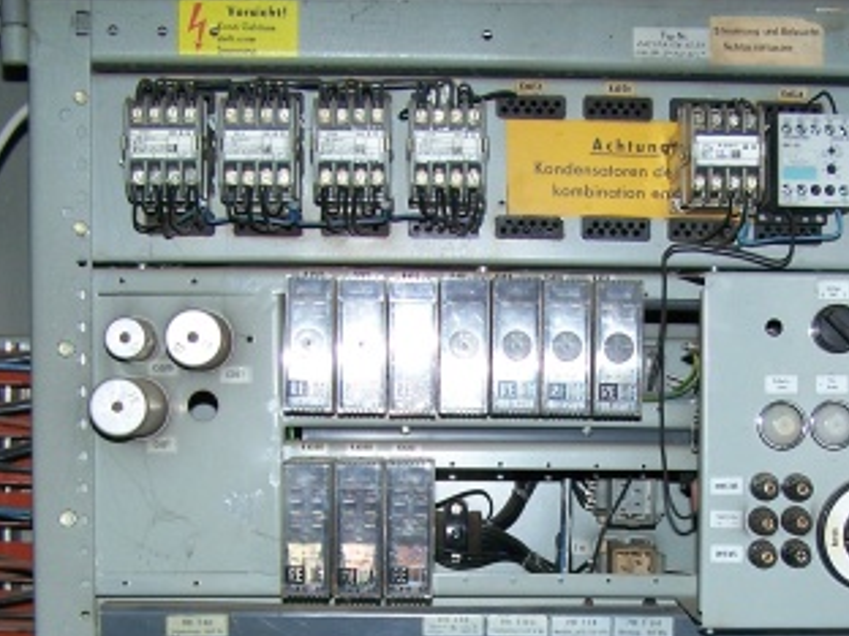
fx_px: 1913
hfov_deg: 24.9
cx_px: 550
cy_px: 599
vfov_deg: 18.5
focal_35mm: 78
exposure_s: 1/60
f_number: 4
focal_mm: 6.3
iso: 100
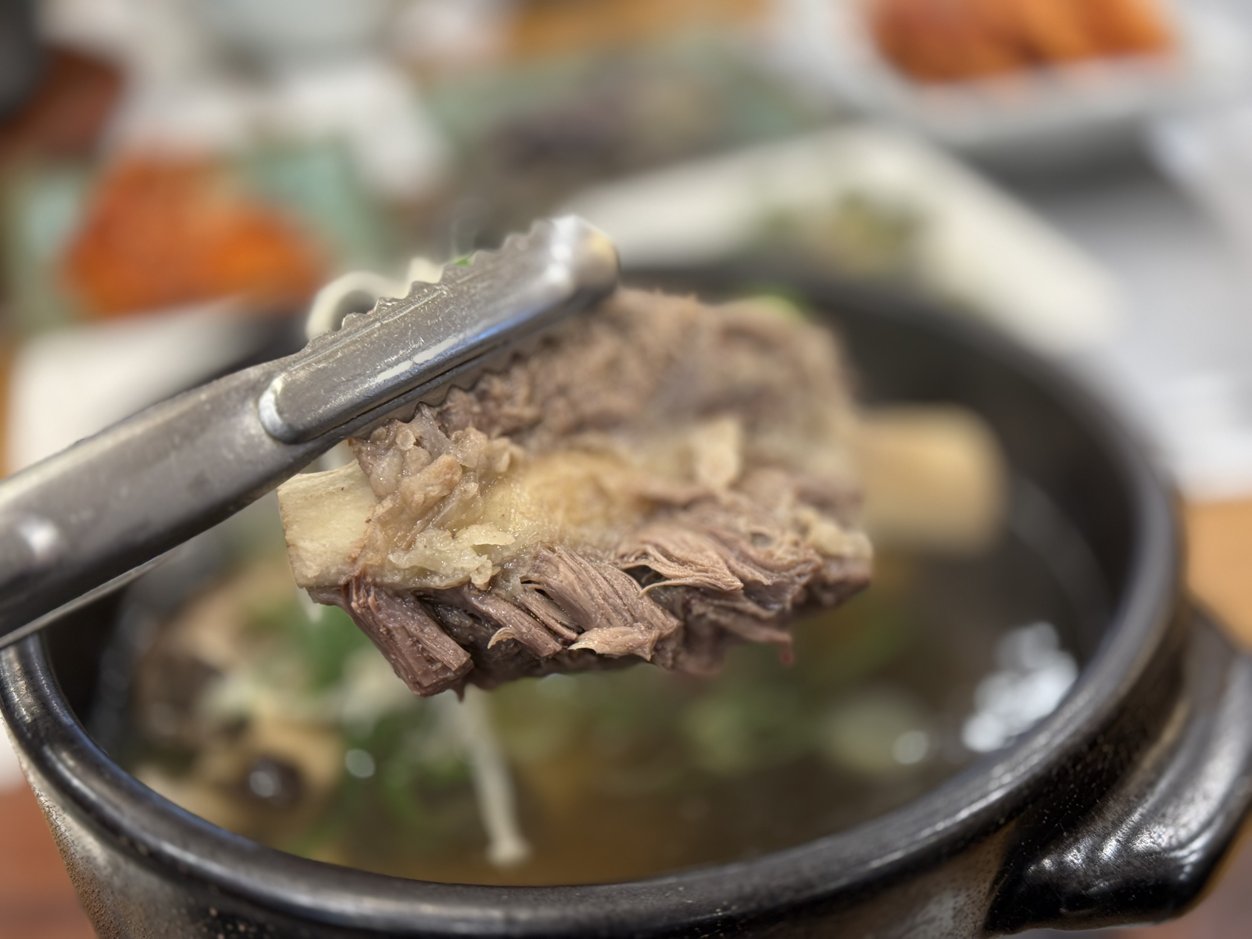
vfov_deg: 30.3
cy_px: 470
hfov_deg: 39.7
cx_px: 626
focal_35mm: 48
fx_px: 1736
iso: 125
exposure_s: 1/60
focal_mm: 6.76
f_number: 1.78
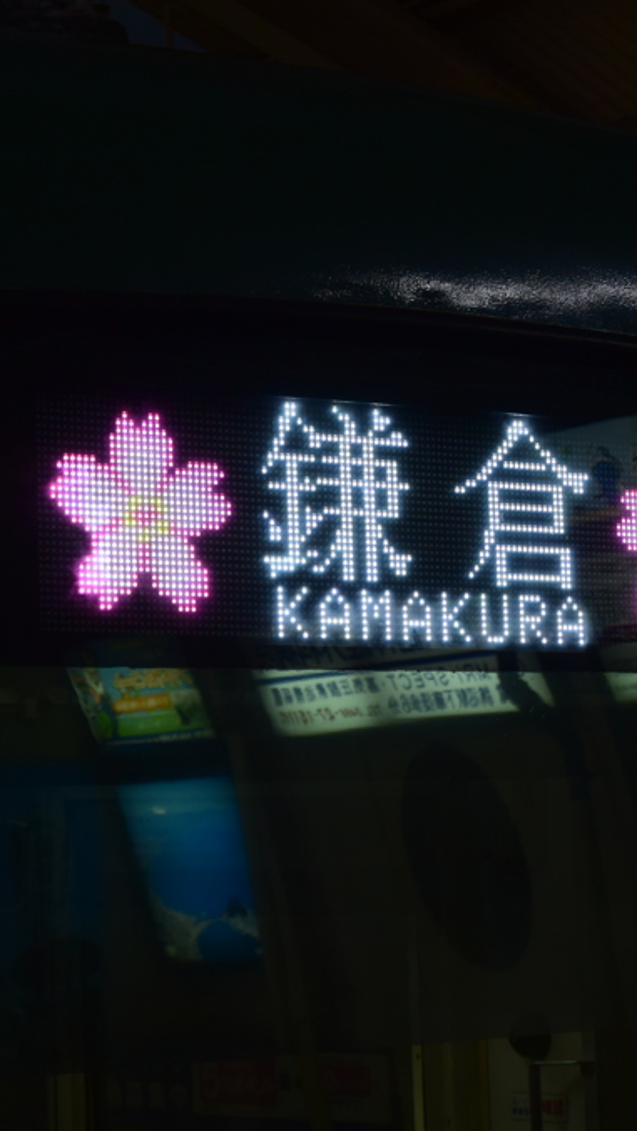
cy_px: 568
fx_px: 2852
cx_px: 329
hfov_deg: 12.7
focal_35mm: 95
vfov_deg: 22.5
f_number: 4.8
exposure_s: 1/40
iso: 160
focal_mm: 22.3
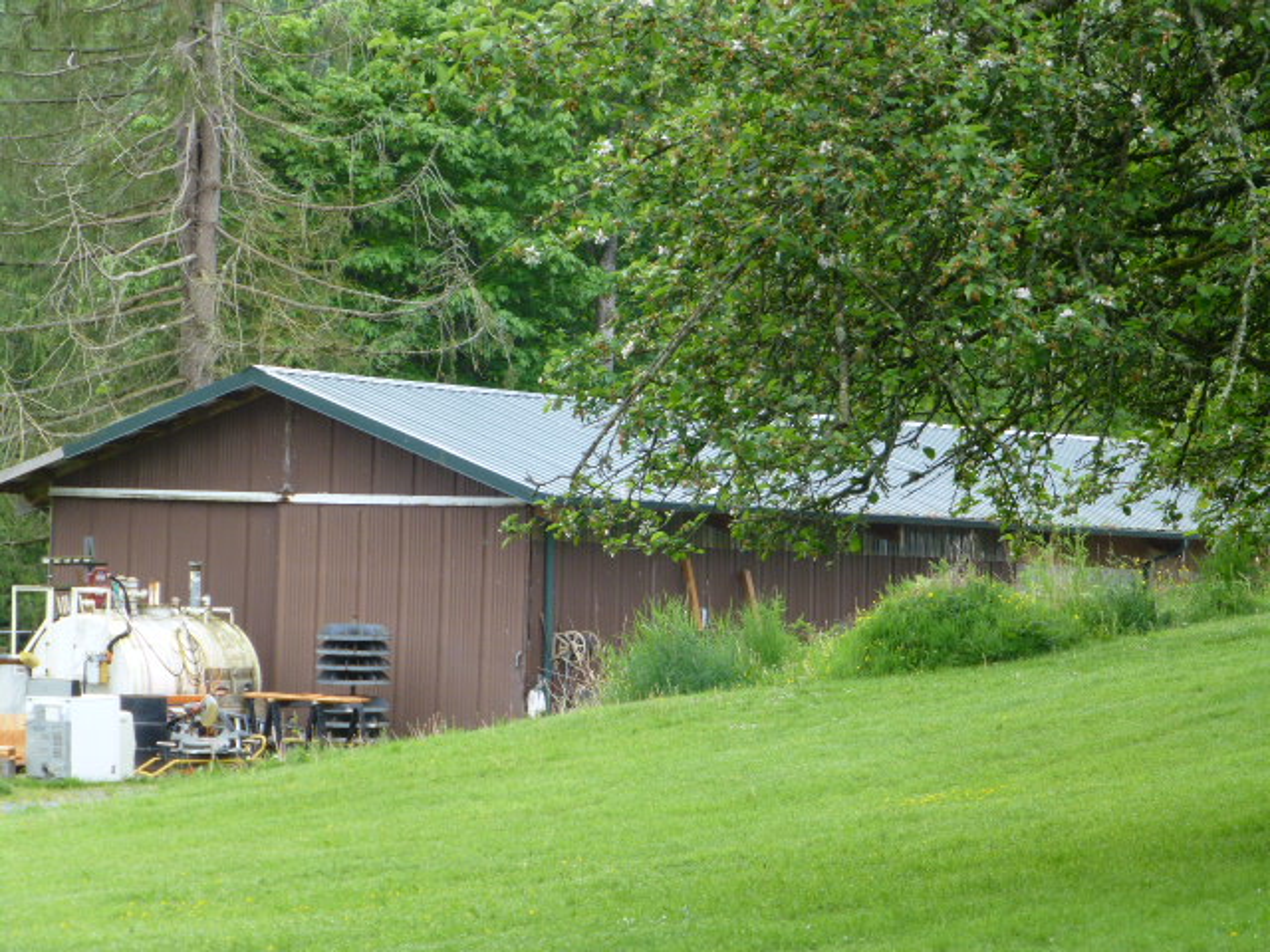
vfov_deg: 10.8
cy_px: 476
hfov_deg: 14.4
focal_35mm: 137
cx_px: 635
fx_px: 5026
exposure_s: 1/80
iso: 160
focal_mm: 24.4
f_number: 5.4
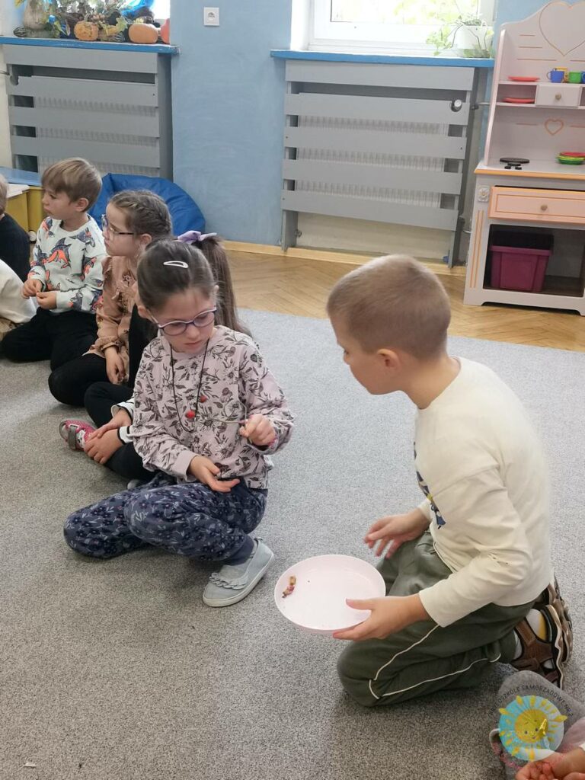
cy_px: 390
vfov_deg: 49.0
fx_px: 856
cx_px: 292
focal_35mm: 38
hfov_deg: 37.7
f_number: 1.8
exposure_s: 1/100
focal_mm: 5.58
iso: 200
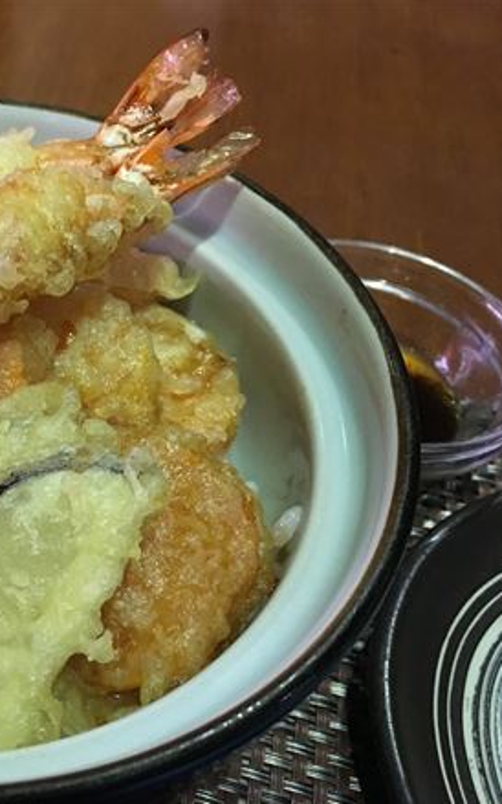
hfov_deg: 28.1
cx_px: -35
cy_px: 410
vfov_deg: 47.2
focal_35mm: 42
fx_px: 920
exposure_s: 1/25
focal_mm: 4.15
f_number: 2.2
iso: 200
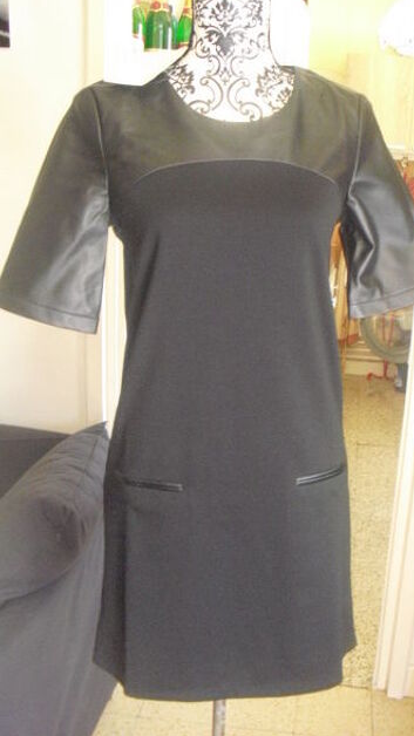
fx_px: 781
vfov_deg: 50.5
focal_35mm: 40
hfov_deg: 29.5
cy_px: 363
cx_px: 272
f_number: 3.1
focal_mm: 6.3
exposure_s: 1/15
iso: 800
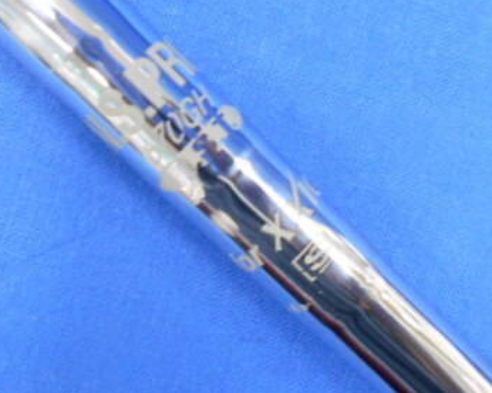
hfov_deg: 39.5
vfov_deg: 31.9
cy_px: 151
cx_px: 277
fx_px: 684
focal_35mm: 47
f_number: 3.2
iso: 400
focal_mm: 4.6
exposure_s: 1/20
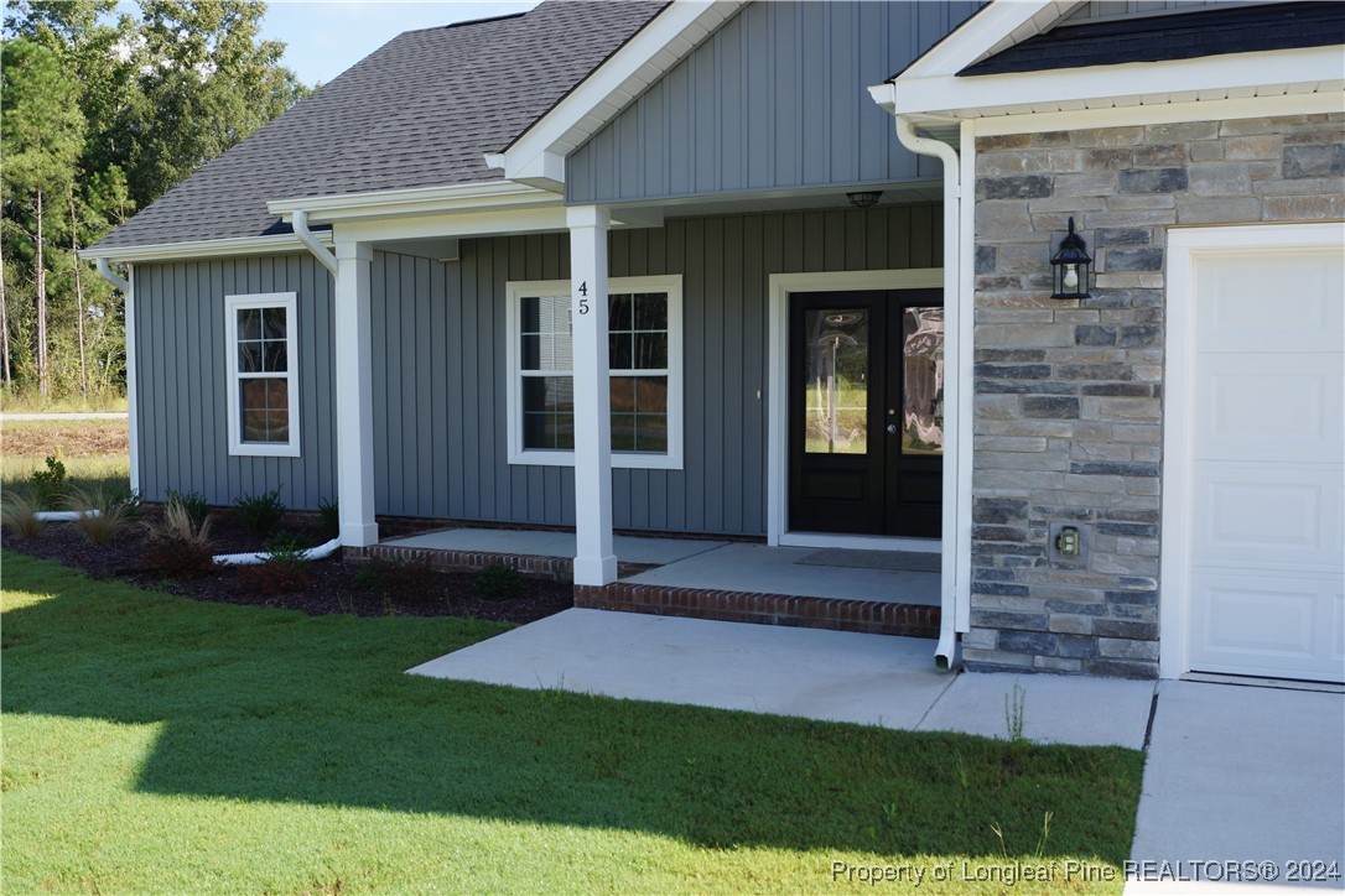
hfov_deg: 61.9
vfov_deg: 43.6
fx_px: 1121
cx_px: 672
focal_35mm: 30
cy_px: 448
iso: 100
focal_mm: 20
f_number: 10
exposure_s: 1/100
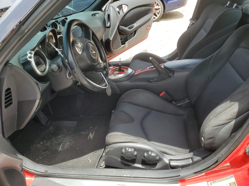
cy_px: 93
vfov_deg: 53.1
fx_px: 187
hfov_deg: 67.3
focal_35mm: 26
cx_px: 124
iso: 50
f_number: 1.5
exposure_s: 1/588
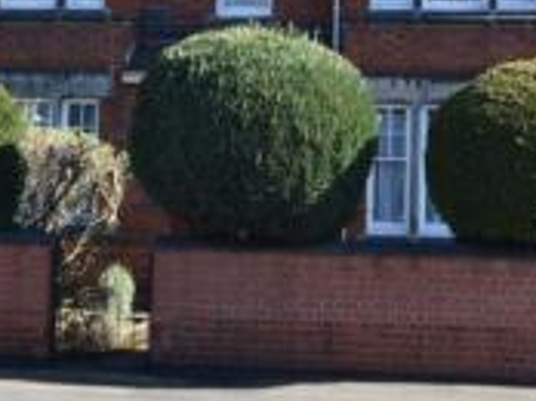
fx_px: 1222
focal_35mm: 79
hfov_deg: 24.7
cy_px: 51
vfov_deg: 18.4
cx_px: 302
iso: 100
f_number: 6.3
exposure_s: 1/160
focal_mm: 20
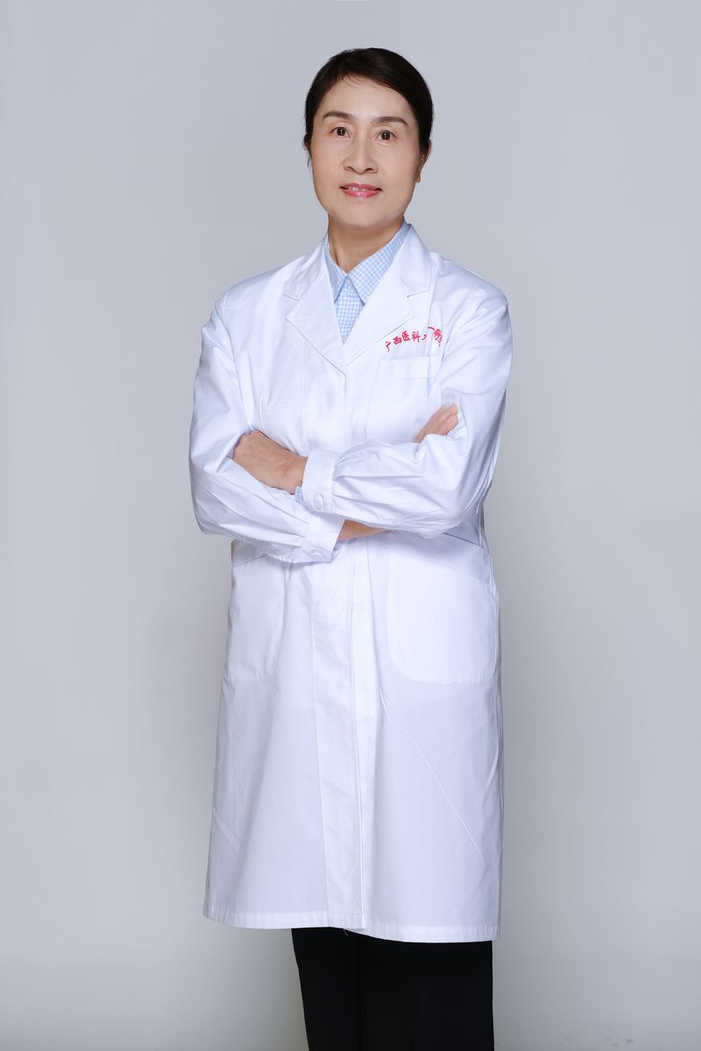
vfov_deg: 24.2
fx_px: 2453
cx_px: 350
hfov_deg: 16.3
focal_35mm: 84
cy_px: 526
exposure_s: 1/160
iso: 250
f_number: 5
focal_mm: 56
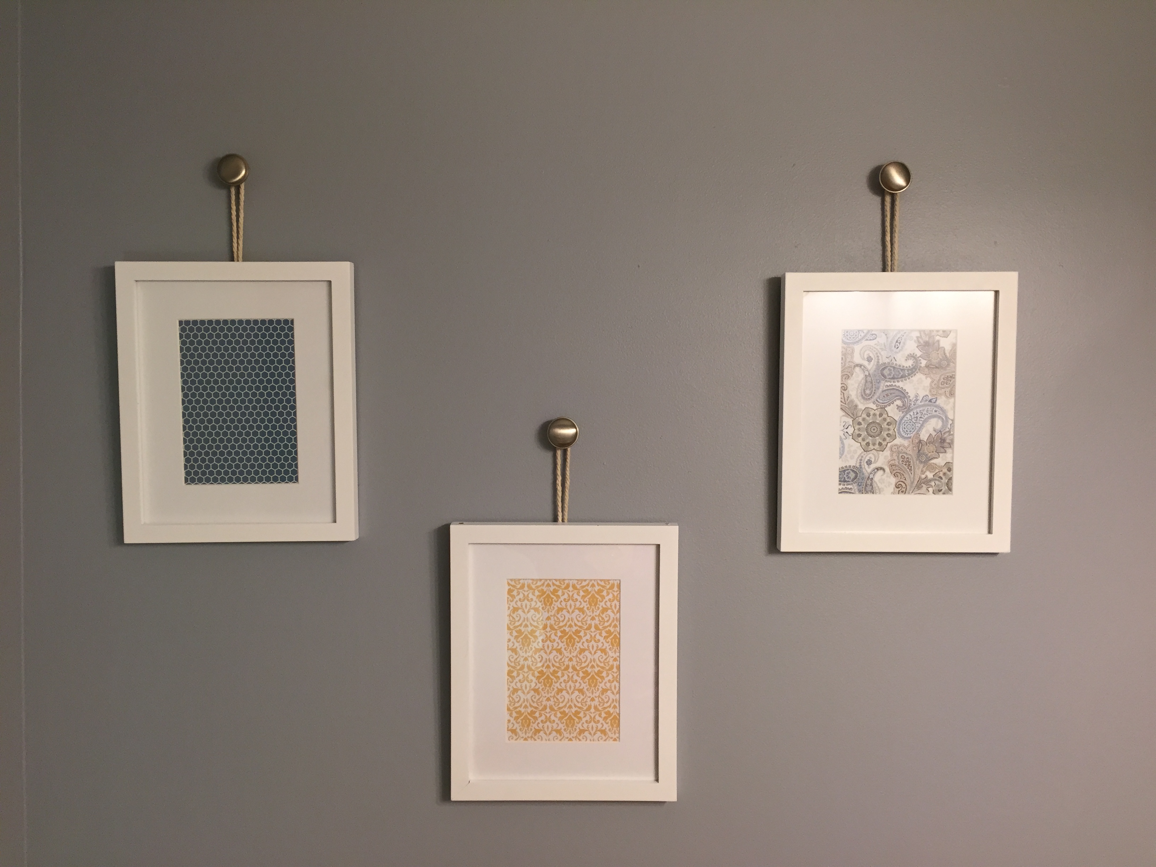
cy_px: 434
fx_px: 968
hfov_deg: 61.7
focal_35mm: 29
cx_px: 578
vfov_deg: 48.2
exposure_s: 1/30
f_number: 2.2
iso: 80
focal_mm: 4.15
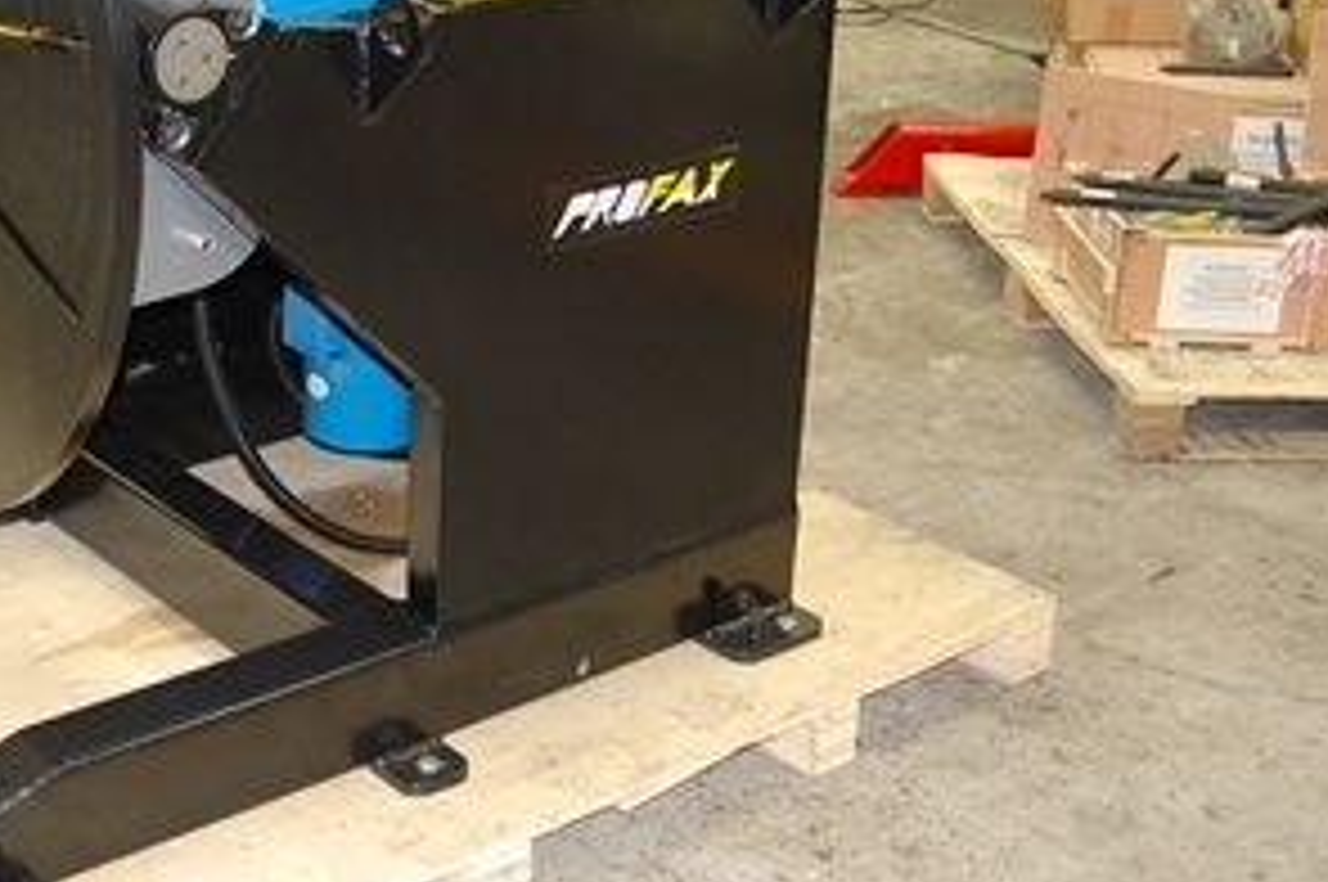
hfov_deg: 31.7
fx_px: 2248
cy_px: 230
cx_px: 185
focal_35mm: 61
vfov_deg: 22.0
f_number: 3.8
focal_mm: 20
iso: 400
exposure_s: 1/60
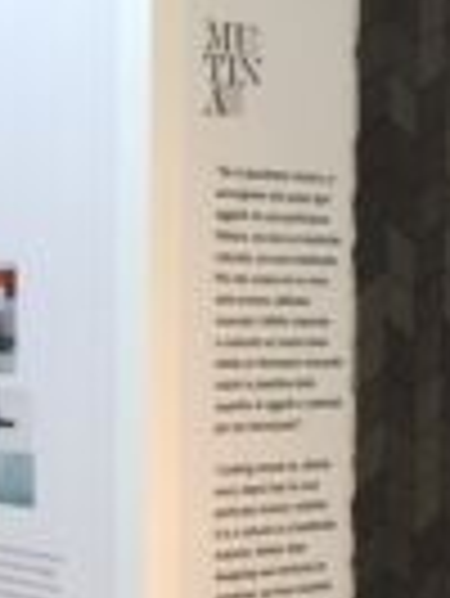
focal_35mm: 87
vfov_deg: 22.4
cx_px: -202
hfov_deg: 15.8
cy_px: 373
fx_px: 1506
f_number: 2.2
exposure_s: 1/33
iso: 40
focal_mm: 4.15
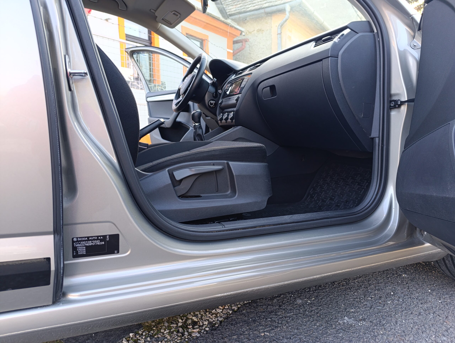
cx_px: 228
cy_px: 172
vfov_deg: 59.0
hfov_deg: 73.8
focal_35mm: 23
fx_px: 303
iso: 320
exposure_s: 1/100
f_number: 1.6
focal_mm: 6.14
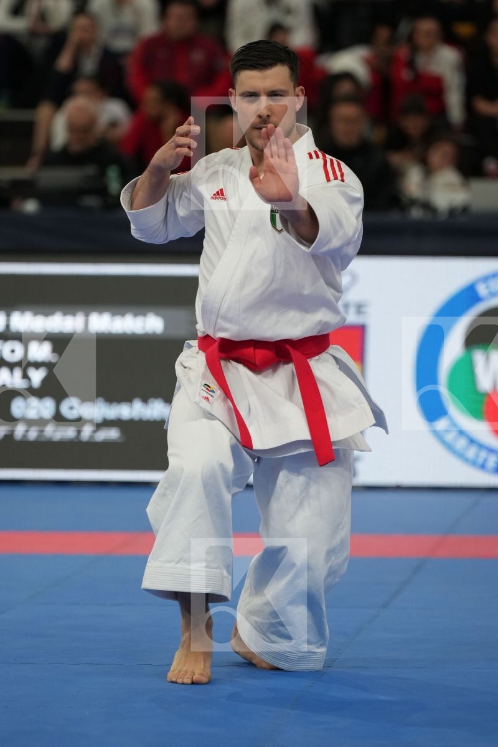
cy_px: 374
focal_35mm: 250
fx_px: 5187
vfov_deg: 8.2
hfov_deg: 5.5
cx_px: 249
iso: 1600
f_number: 2.8
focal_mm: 167
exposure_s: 1/1000
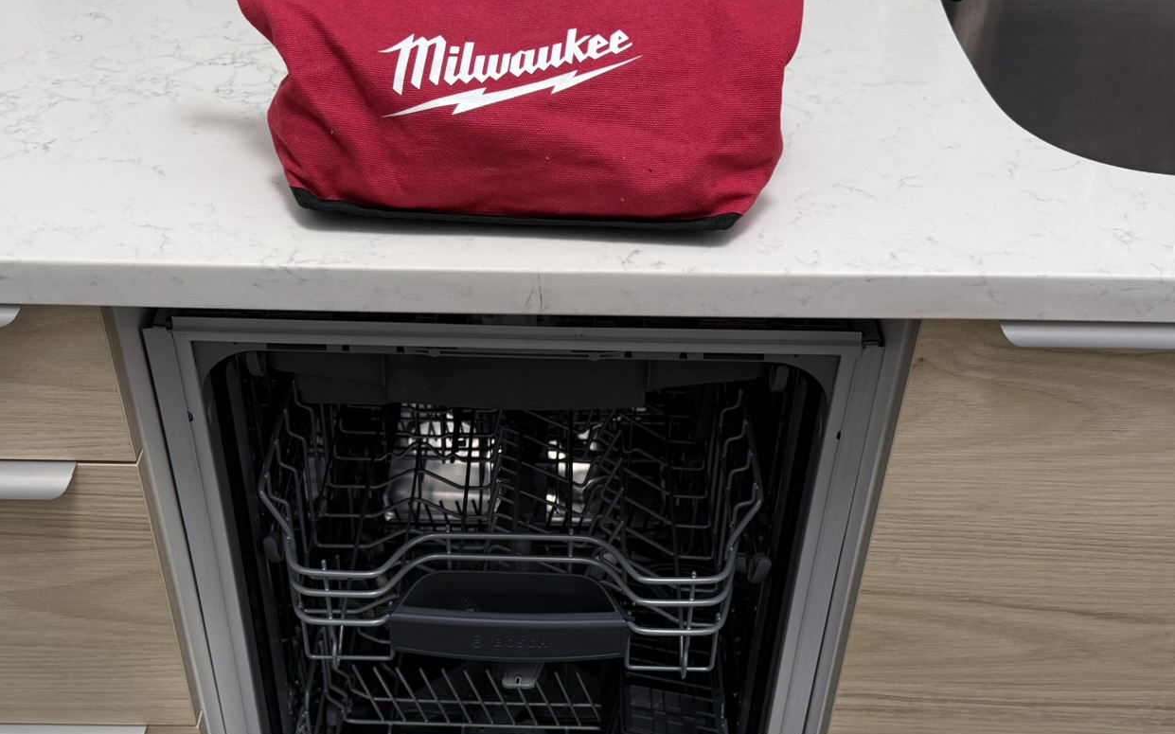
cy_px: 468
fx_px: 1345
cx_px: 514
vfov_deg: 30.4
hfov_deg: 47.1
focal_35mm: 42
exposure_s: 1/60
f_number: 1.78
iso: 160
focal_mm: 6.76
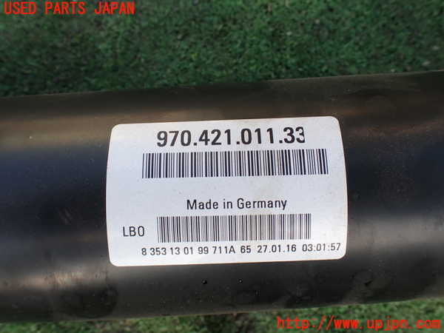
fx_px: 385
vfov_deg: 46.8
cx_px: 222
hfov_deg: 60.0
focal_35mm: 30
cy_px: 166
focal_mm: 5.4
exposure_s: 1/160
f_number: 3.2
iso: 100
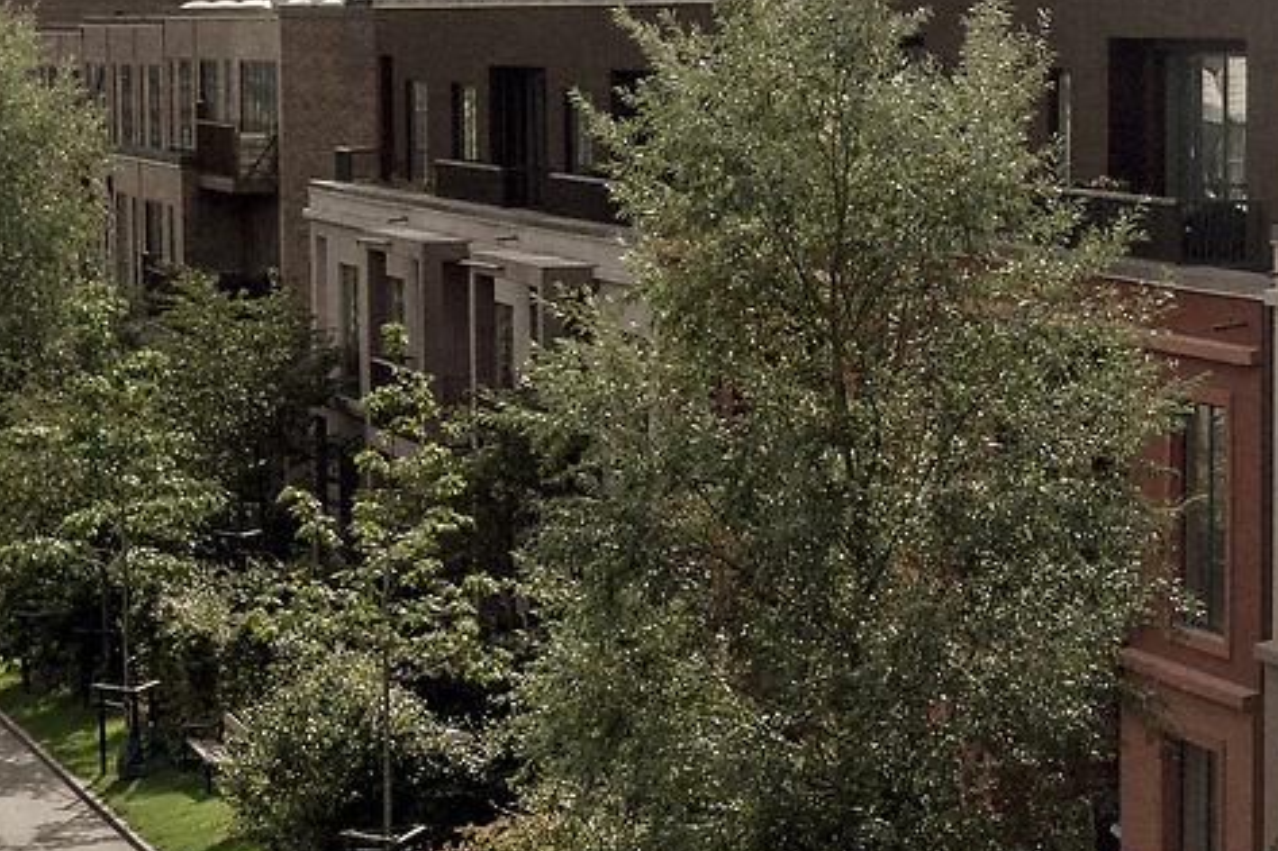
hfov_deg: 15.0
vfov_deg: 10.2
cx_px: 1359
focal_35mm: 134
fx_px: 4755
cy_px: 673
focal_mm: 33
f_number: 5
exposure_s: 1/800
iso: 50
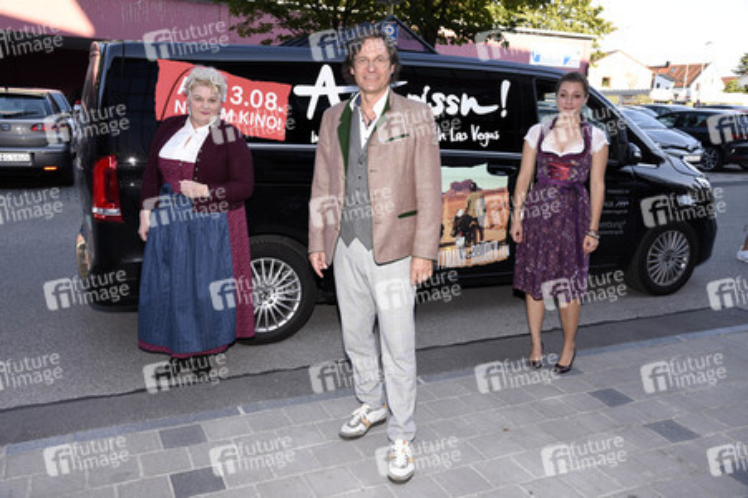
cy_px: 249
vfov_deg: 41.1
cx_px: 374
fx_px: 664
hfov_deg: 58.8
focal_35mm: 32
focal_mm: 32
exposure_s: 1/160
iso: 500
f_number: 8
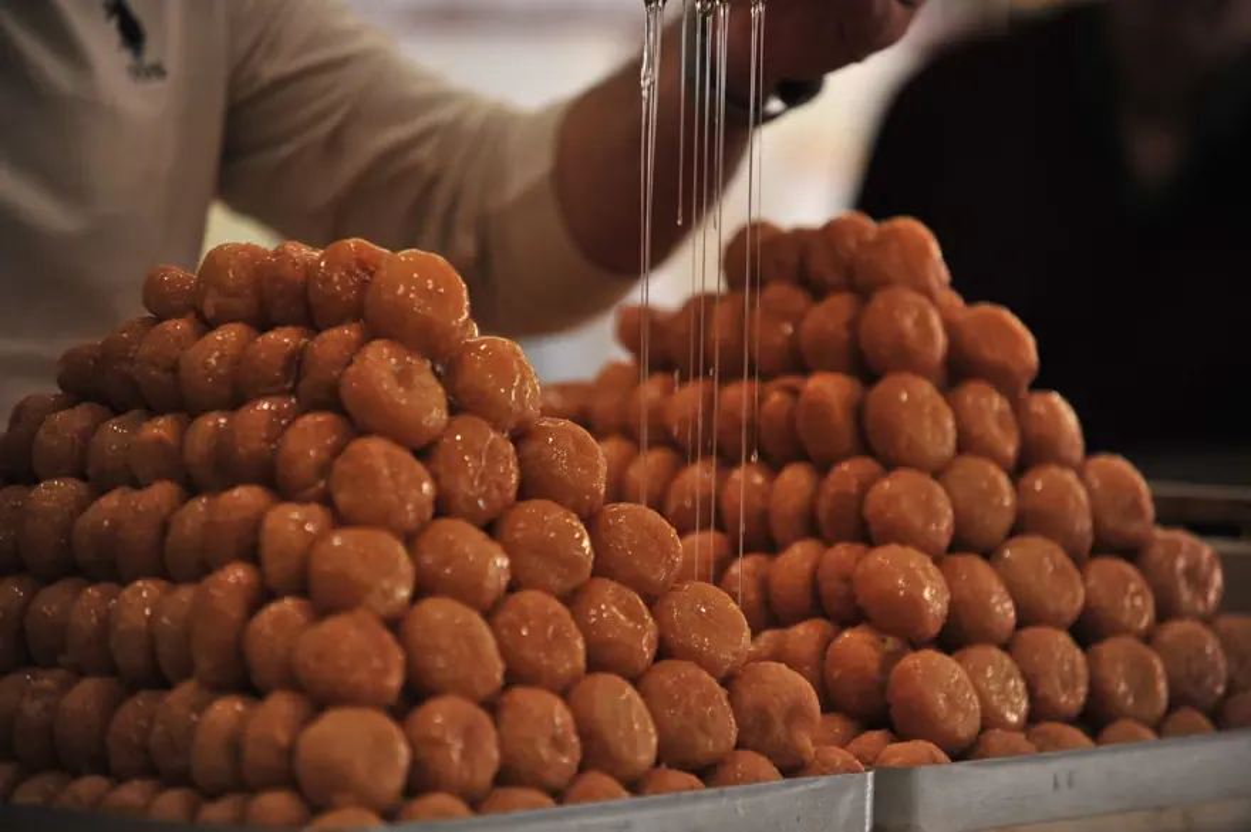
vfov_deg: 6.9
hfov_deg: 10.3
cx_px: 626
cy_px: 416
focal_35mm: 200
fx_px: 6943
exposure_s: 1/640
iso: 640
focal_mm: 200
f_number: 2.8
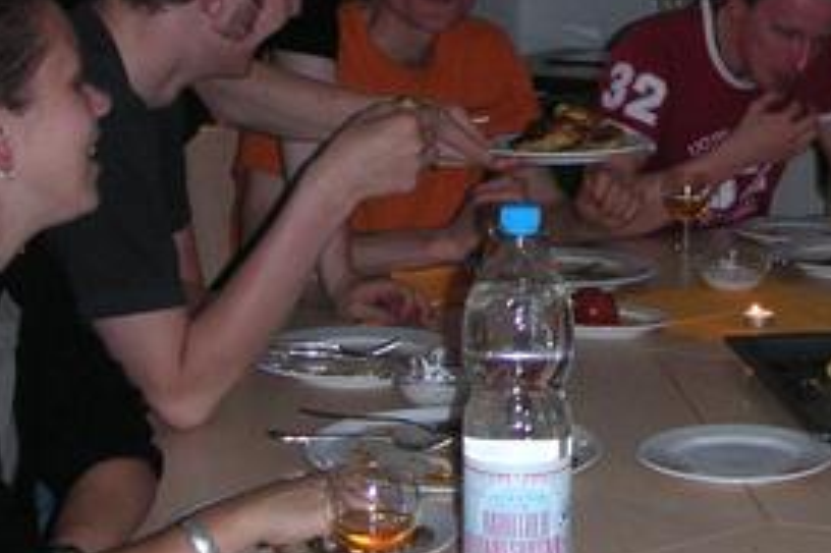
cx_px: 807
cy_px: 131
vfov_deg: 14.6
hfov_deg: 21.3
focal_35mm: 93
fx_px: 2145
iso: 160
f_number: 2.8
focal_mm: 6
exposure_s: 1/45
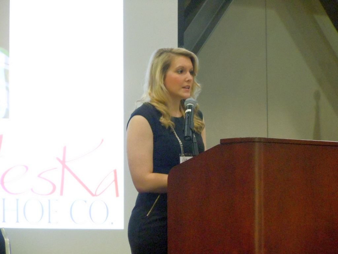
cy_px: 127
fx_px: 1914
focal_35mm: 196
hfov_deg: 10.1
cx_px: 169
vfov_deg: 7.6
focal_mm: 35
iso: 1600
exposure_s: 1/15
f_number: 5.6
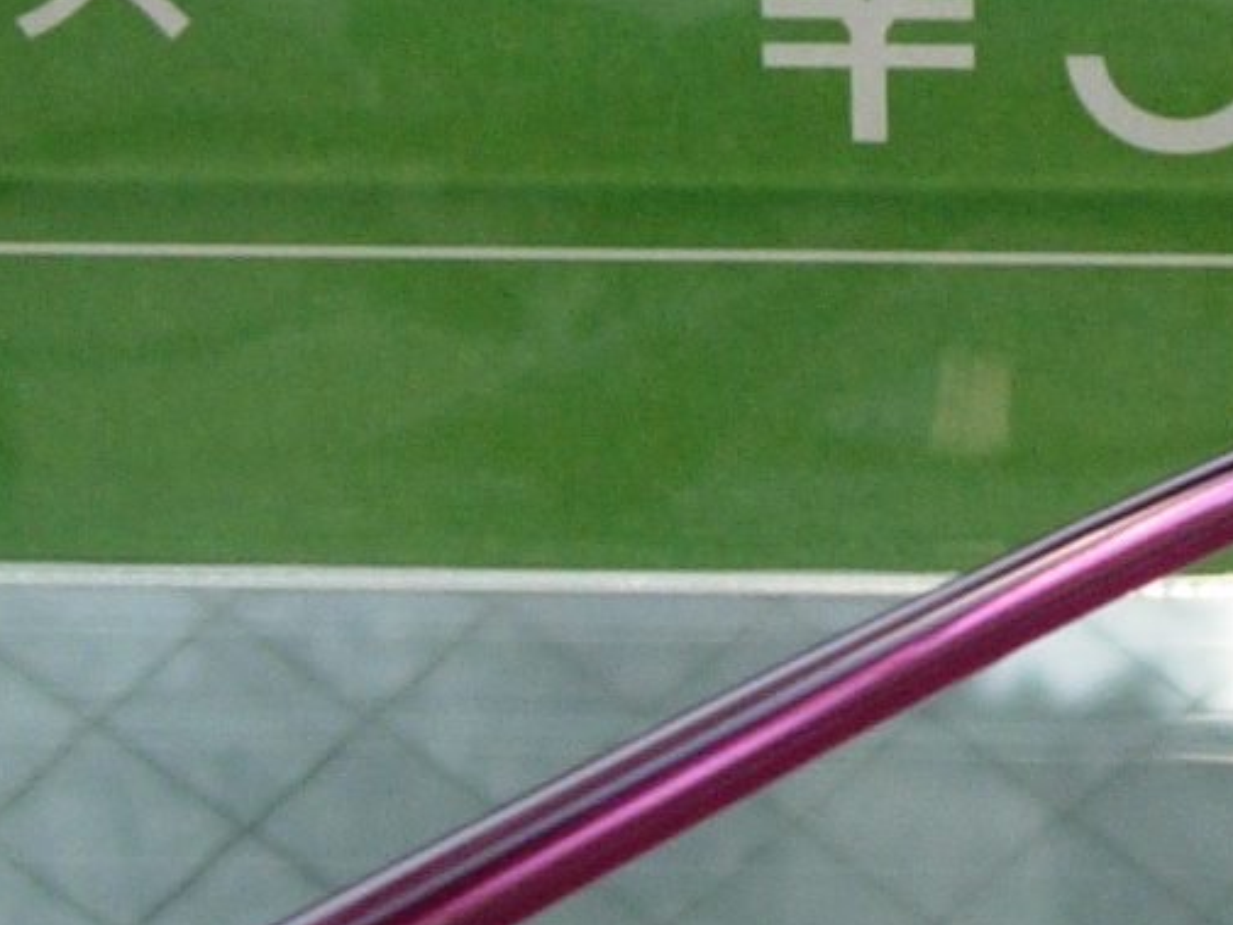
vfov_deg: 7.6
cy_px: 281
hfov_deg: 9.8
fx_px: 6947
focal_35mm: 195
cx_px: 1929
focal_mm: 7.8
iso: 64
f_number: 2.8
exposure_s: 1/87.9
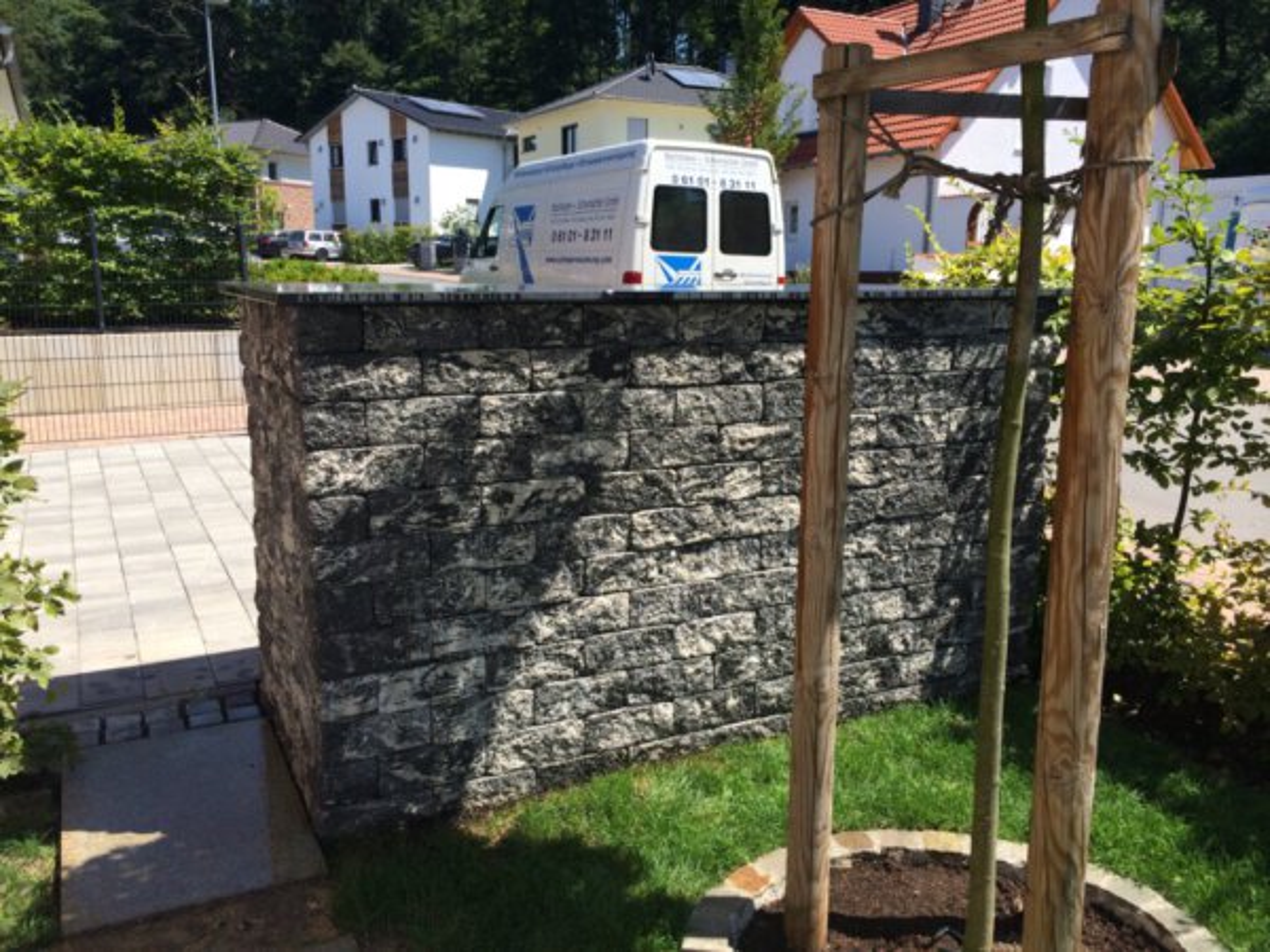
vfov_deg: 46.8
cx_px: 635
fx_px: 1101
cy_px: 476
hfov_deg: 60.0
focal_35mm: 30
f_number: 2.2
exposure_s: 1/1466
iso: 32
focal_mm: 4.12
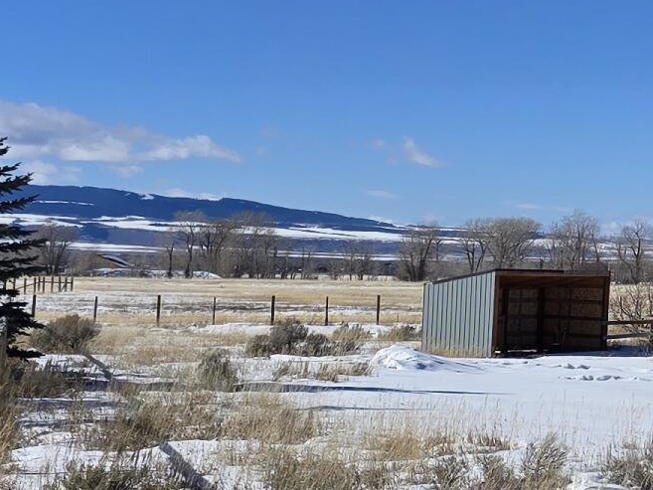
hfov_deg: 15.6
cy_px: 205
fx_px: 1981
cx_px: 1223
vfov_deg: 14.1
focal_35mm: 105
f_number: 1.7
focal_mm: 6.3
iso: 12
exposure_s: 1/1839
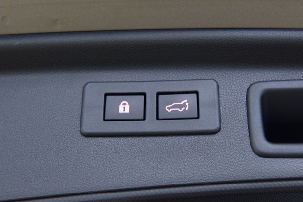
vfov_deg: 19.7
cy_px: 101
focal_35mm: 69
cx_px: 152
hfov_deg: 29.2
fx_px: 581
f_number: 4.5
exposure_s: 1/15
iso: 1600
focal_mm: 46
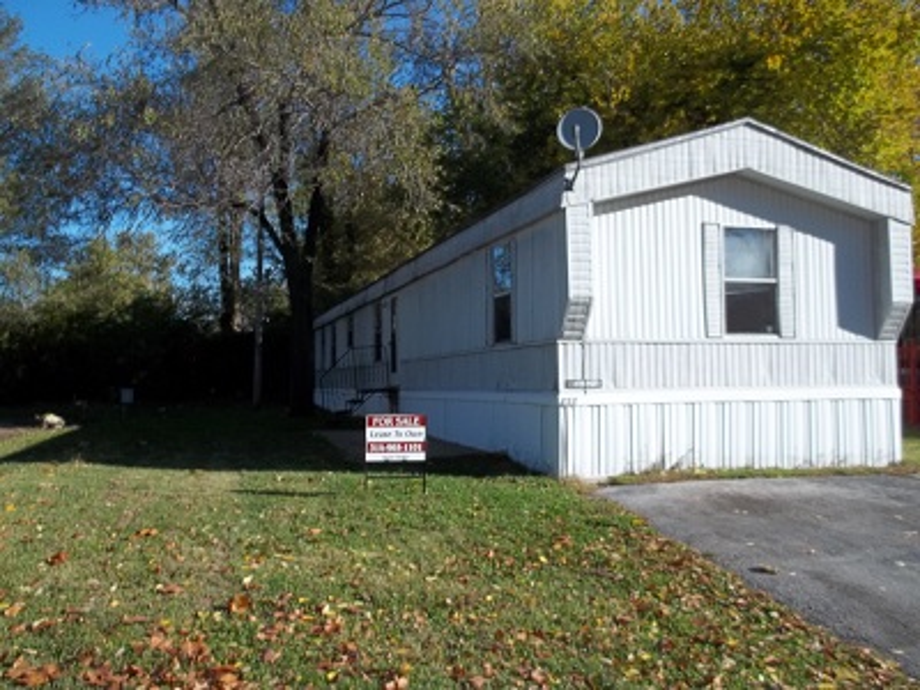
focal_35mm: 33
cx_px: 460
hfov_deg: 55.4
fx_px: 877
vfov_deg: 42.9
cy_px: 345
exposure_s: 1/640
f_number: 3.3
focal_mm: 5.9
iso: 64
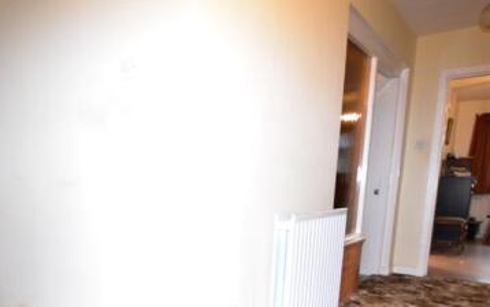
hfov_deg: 64.2
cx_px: 153
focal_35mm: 28
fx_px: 374
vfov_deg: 42.1
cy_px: 257
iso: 1600
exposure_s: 1/60
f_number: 4
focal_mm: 10
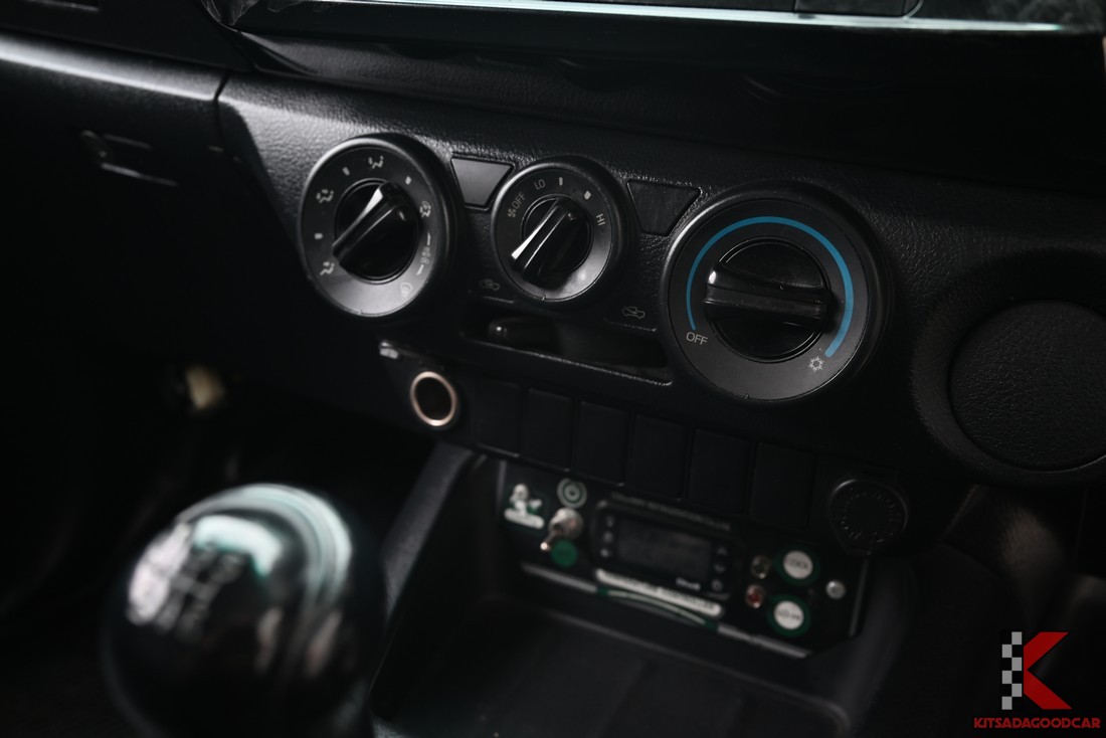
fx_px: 953
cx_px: 553
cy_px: 369
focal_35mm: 31
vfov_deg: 42.3
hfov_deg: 60.3
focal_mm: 31
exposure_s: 1/15
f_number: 5.6
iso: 280
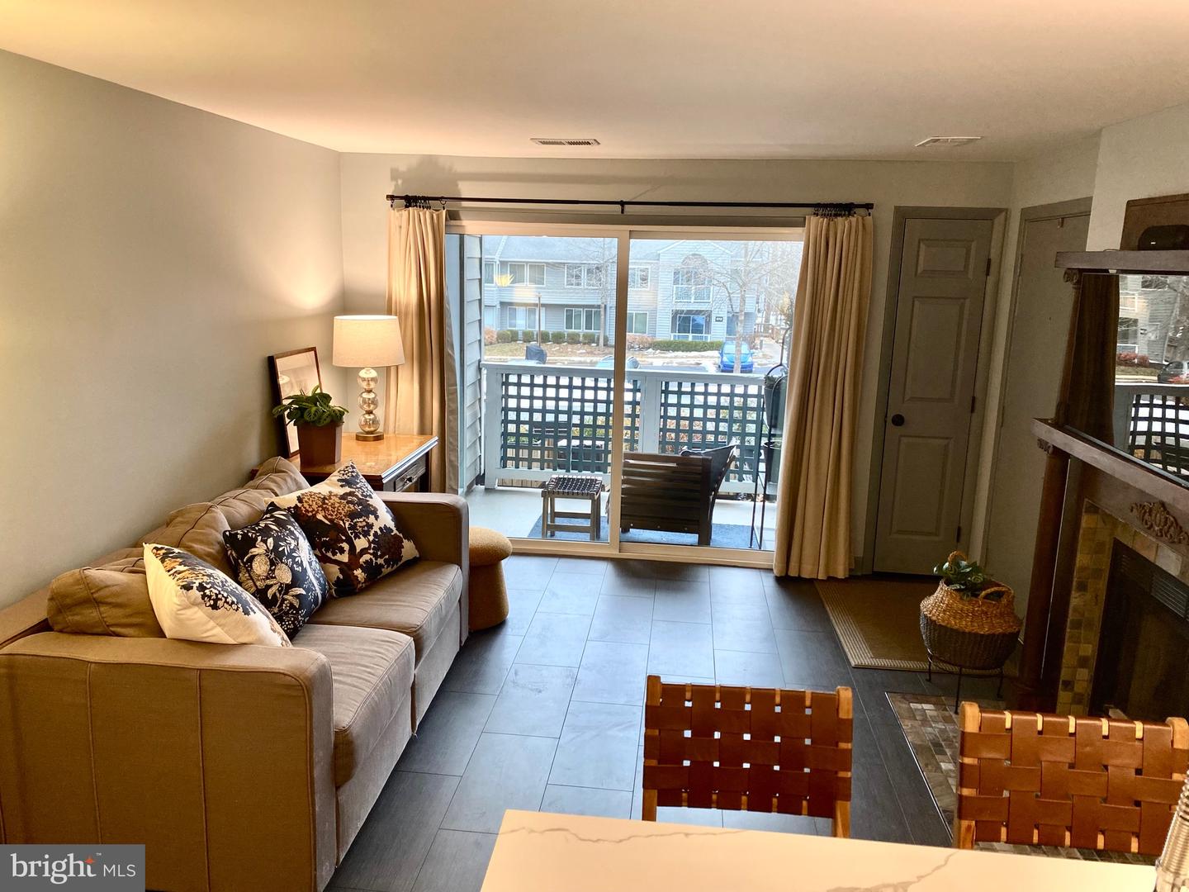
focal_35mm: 26
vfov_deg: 53.1
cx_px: 594
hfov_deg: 67.3
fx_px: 893
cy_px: 446
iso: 125
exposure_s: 1/120
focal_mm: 4.25
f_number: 1.8
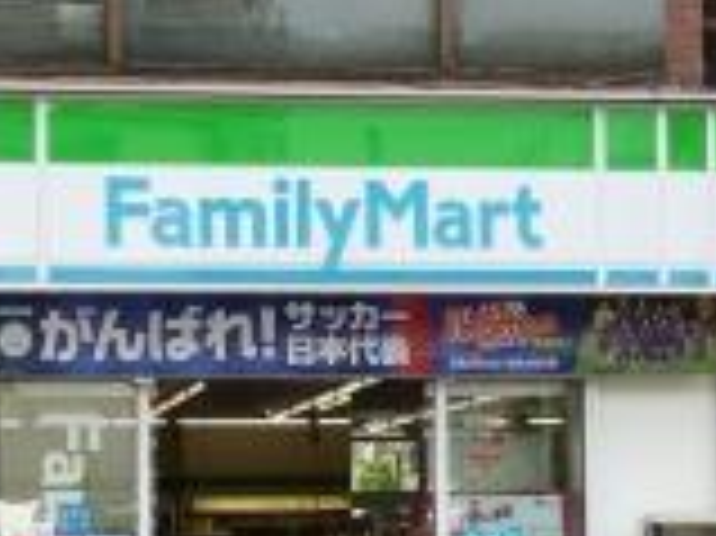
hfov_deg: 13.7
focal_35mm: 144
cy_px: 410
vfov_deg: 10.3
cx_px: 428
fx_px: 2976
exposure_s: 1/400
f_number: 3.5
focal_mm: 9
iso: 100
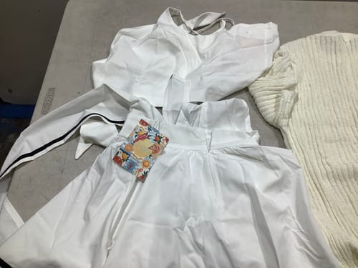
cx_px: 179
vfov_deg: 45.4
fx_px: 321
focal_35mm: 31
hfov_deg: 58.4
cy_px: 134
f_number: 2.4
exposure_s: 1/100
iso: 32
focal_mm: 3.3
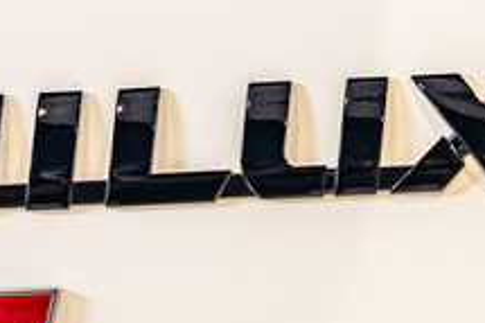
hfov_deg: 6.9
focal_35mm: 300
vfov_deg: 4.6
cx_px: 139
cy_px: 151
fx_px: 4038
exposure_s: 1/125
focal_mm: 63
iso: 500
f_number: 4.5
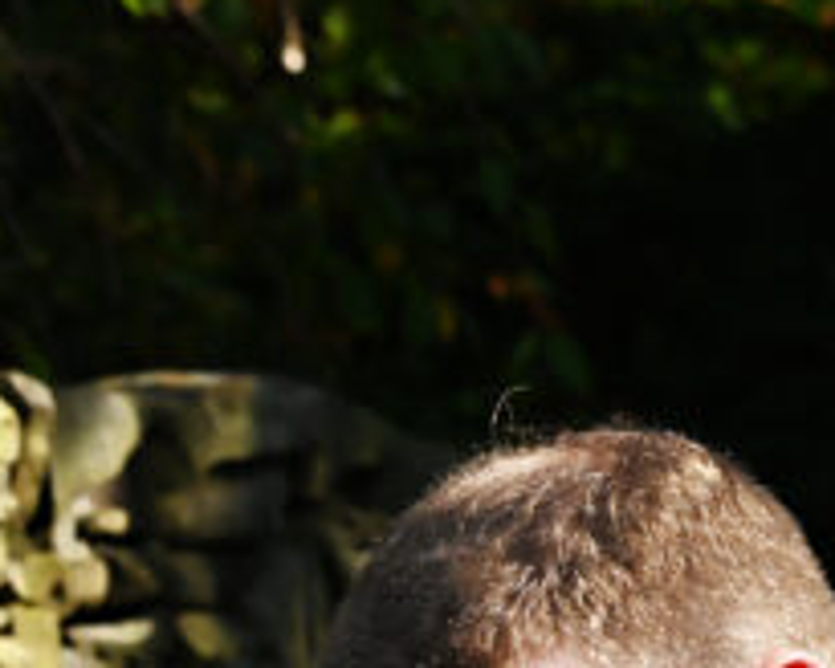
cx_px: -432
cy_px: 1045
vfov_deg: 5.3
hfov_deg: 6.6
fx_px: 7167
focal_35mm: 290
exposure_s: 1/125
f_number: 6.3
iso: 64
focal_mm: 62
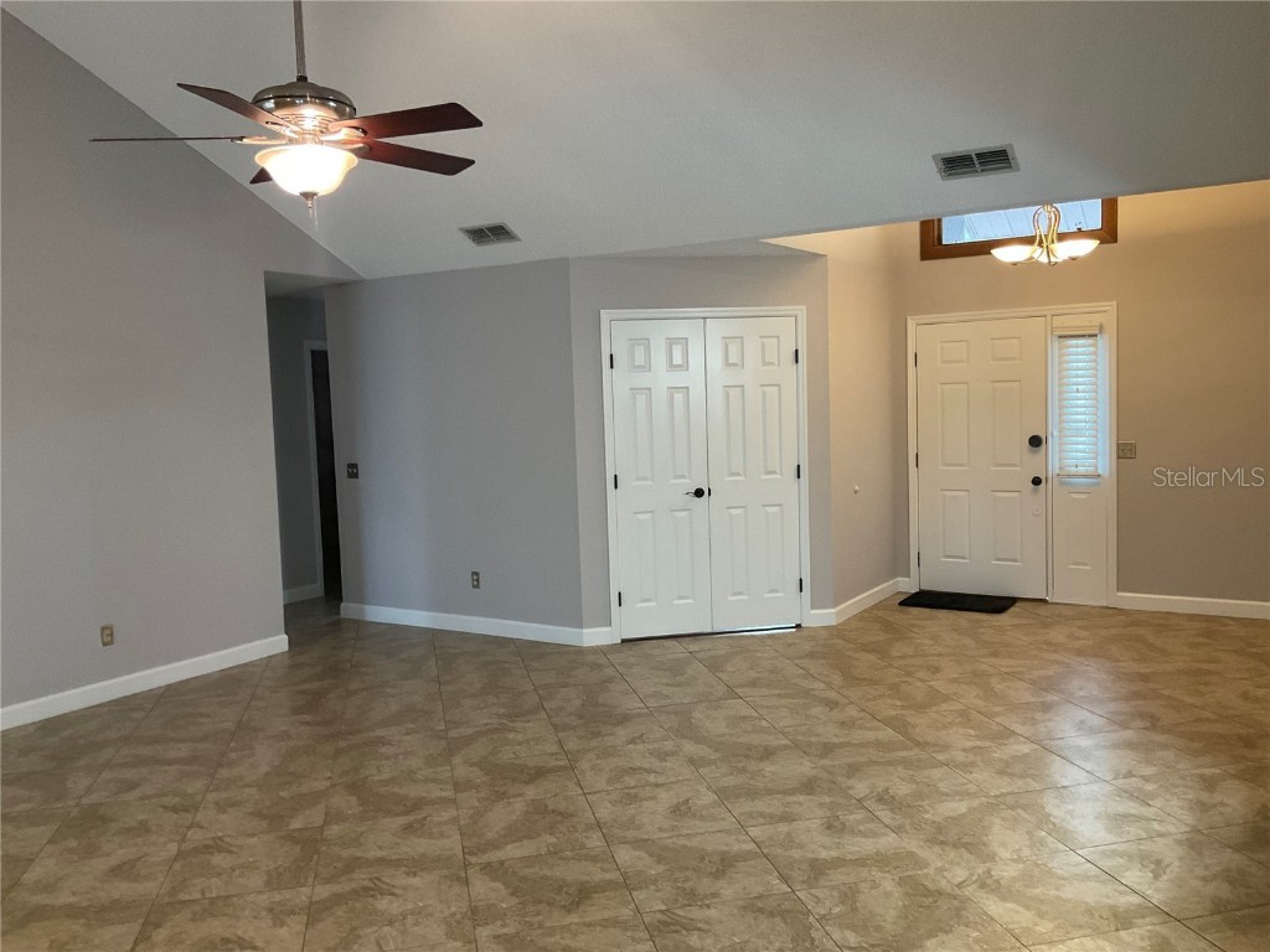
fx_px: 1064
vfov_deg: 48.2
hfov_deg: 61.7
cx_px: 635
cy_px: 476
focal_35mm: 29
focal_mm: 3
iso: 160
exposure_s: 1/60
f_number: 1.8
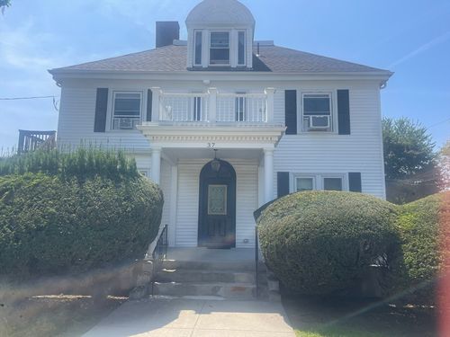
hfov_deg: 67.3
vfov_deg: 53.1
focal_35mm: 26
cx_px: 225
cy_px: 168
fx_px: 338
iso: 32
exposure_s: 1/2398
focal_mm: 4.2
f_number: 1.6
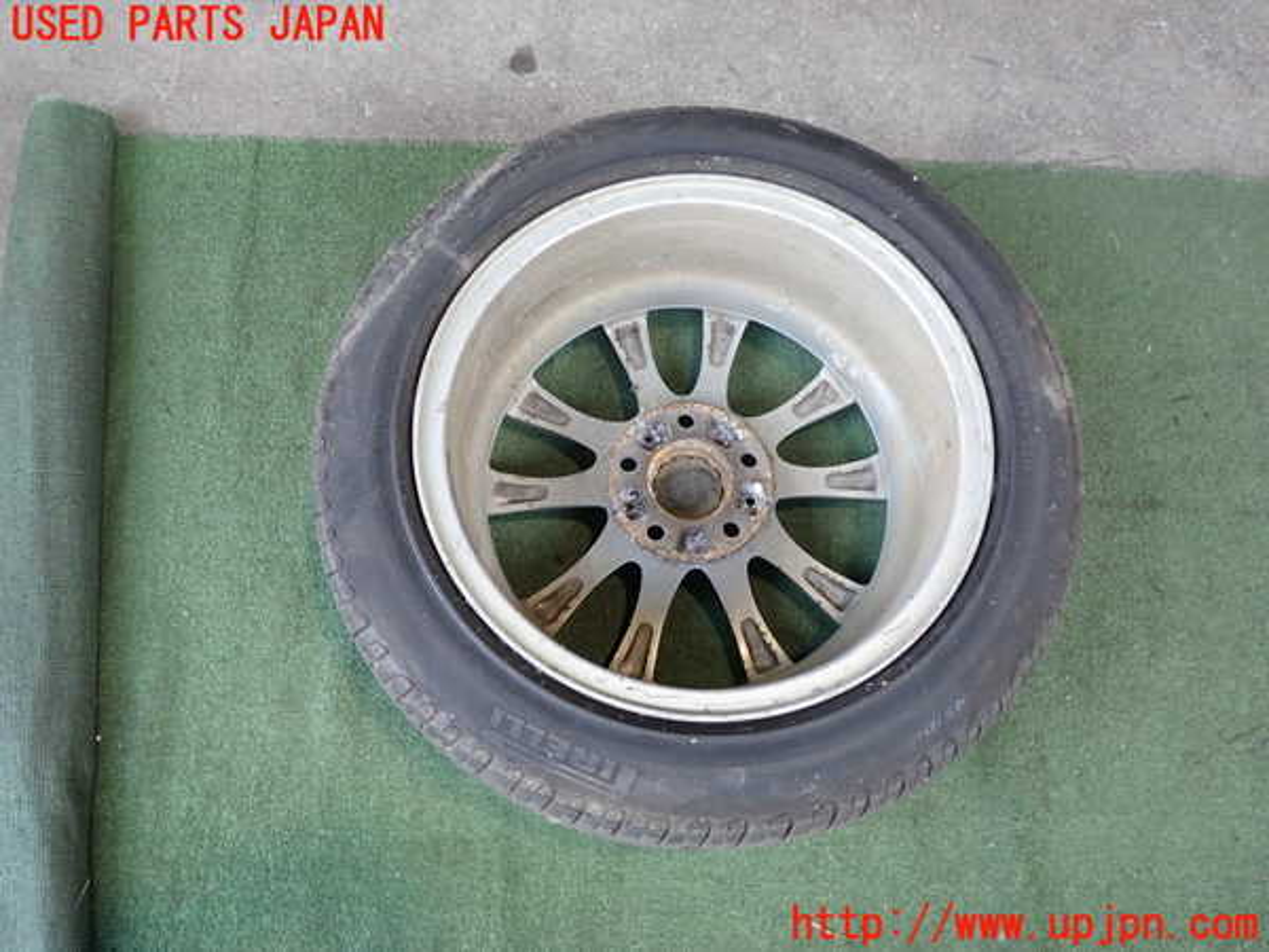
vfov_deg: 46.8
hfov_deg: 60.0
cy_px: 476
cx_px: 634
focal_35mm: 30
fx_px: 1100
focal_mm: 5.4
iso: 200
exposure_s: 1/60
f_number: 2.3
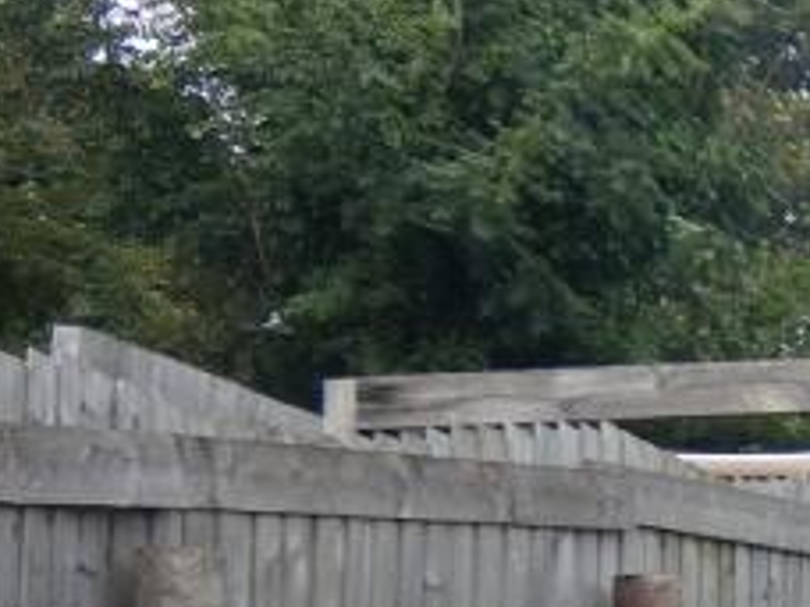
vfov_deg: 9.8
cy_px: 1054
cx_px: 1734
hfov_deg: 11.9
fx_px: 3370
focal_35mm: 144
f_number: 3.4
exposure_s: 1/400
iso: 80
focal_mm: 5.8
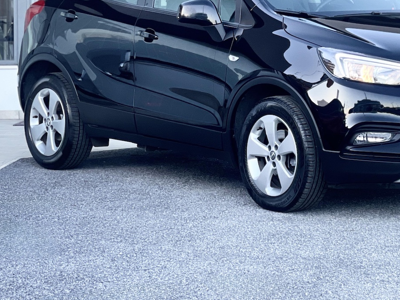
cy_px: 69
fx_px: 1248
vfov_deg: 13.7
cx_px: 284
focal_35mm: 108
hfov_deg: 18.1
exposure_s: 1/121
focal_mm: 7.5
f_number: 2.2
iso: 80
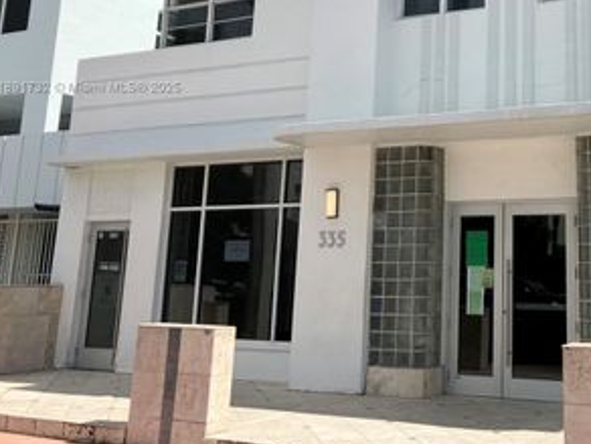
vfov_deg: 29.6
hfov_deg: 38.0
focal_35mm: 48
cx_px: 484
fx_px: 820
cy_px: 88
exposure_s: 1/2857
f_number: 1.8
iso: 32
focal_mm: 3.99
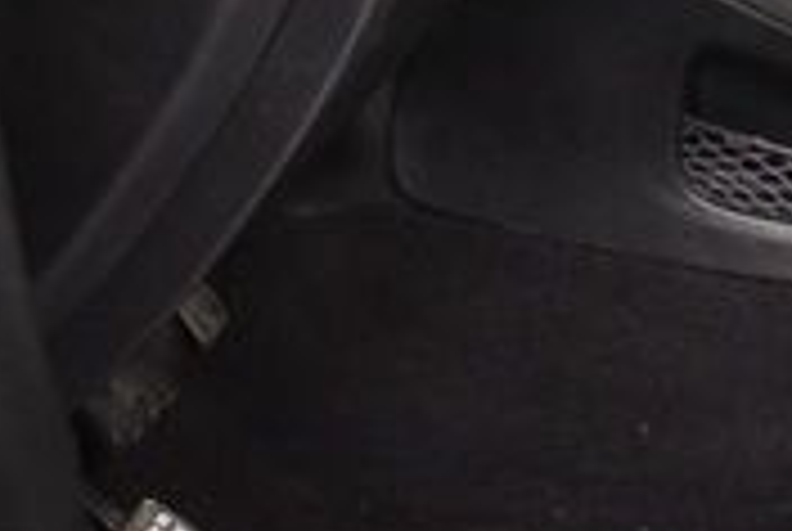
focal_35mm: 131
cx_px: 1188
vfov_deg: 10.2
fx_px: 2887
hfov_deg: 14.6
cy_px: -241
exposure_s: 1/60
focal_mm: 18
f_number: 3.5
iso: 3200
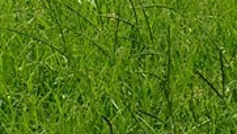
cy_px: -289
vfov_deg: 3.4
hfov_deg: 6.1
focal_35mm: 351
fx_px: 2207
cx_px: 134
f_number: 5
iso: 100
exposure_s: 1/640
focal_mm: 10.29
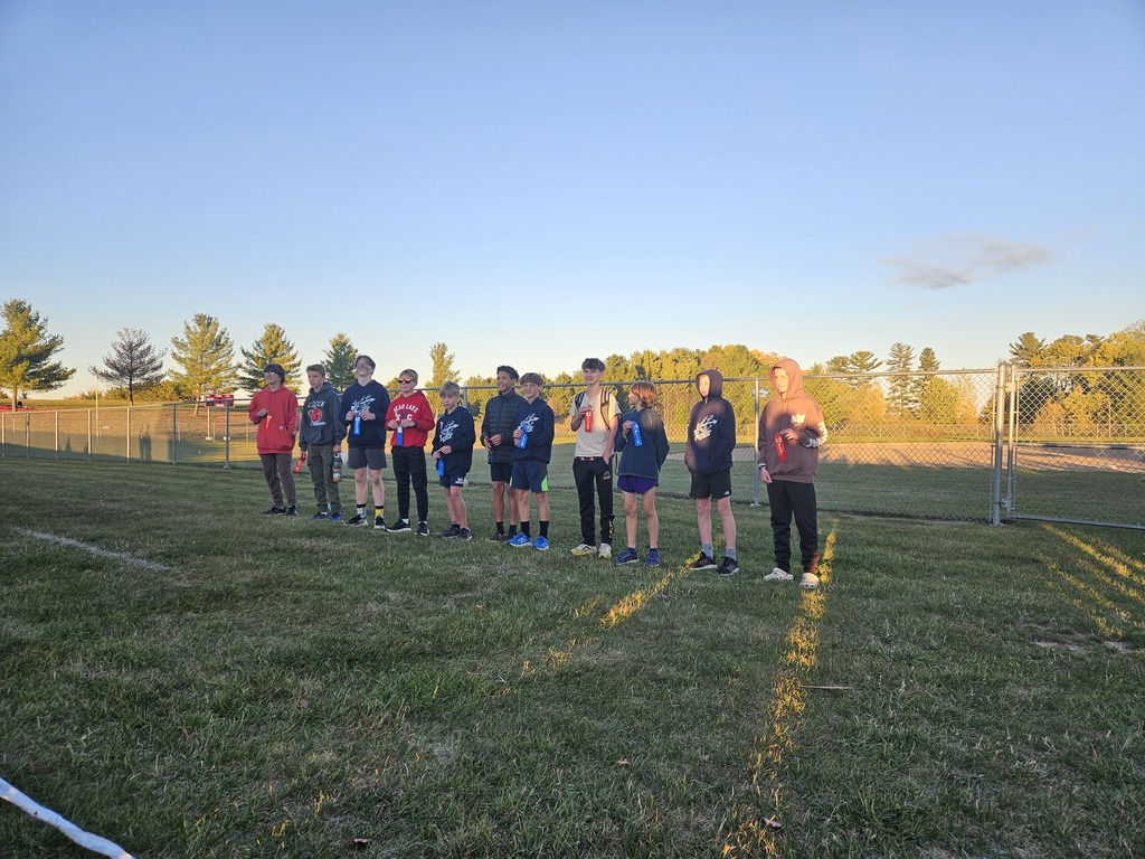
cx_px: 572
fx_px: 761
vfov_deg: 58.9
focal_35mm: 23
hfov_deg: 73.9
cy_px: 430
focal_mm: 5.4
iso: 25
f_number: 1.8
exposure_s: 1/316
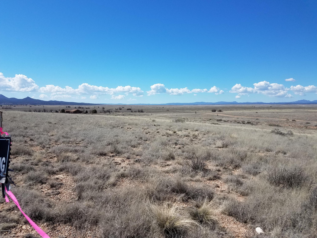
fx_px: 238
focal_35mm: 26
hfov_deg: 67.3
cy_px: 119
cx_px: 158
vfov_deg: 53.1
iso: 40
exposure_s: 1/3232
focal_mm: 4.2
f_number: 1.7
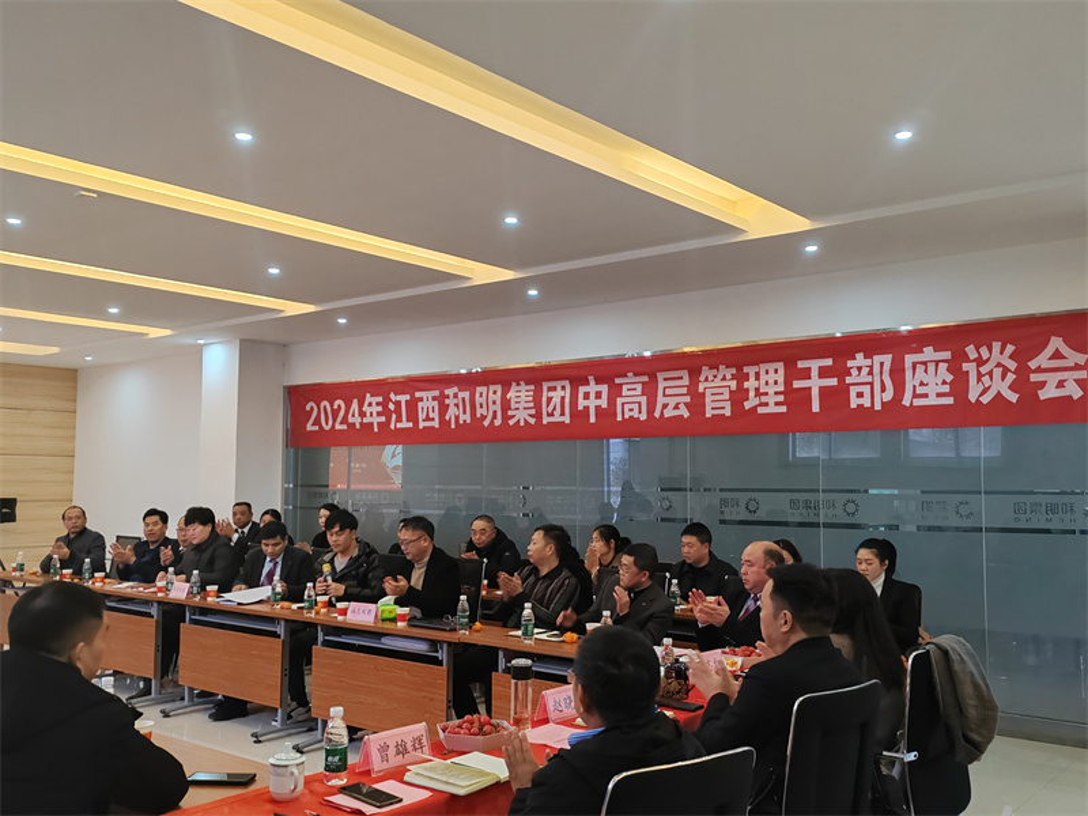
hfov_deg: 54.0
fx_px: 1069
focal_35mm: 34
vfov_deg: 41.8
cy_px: 408
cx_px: 544
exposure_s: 1/50
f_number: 1.8
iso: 2500
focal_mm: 6.14
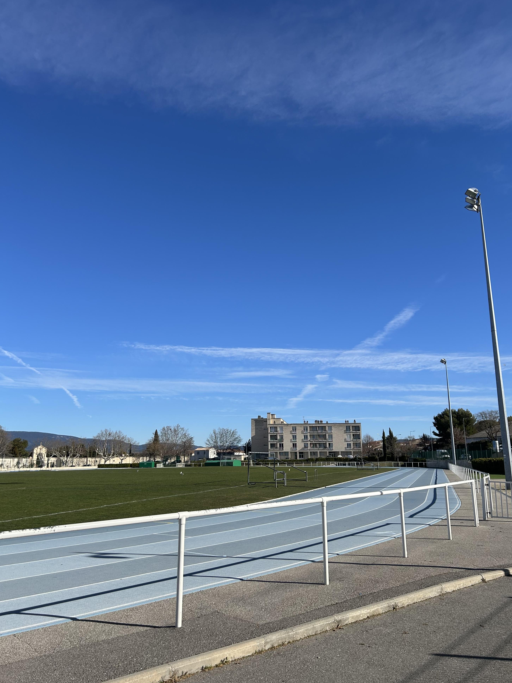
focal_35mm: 27
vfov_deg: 65.3
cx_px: 263
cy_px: 344
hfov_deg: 51.3
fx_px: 532
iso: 50
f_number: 1.5
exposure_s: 1/5882
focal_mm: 5.7
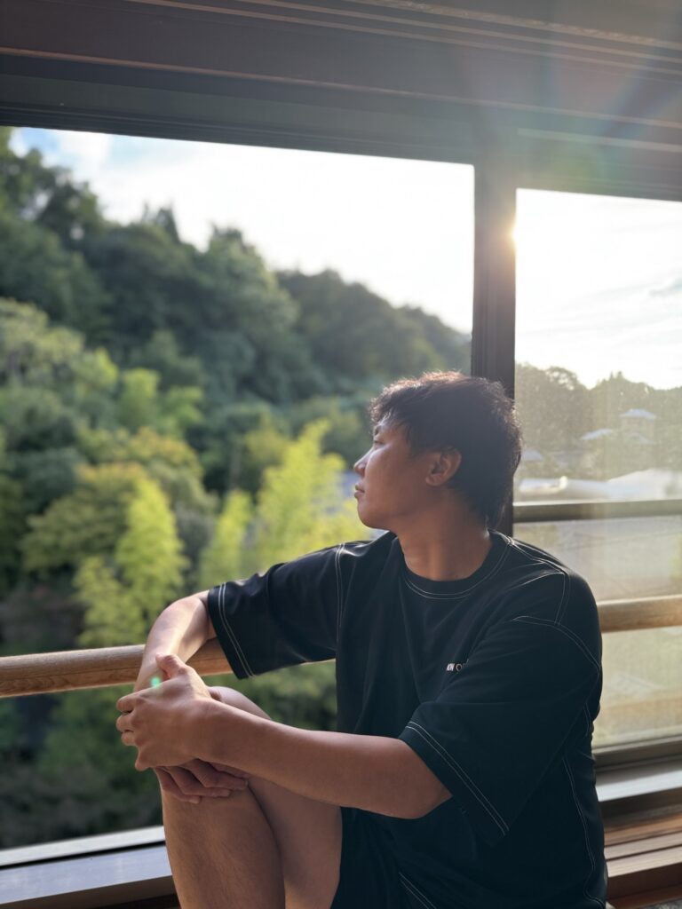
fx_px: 630
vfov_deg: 71.6
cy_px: 454
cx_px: 341
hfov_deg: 56.8
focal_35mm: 24
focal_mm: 6.76
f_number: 1.78
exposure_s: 1/146
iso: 64
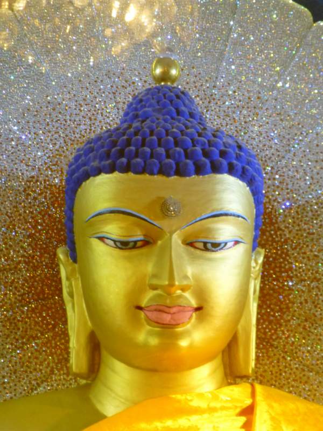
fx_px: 4529
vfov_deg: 5.4
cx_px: 162
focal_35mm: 364
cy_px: 216
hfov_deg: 4.1
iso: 800
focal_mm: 65
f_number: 5.9
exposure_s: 1/20
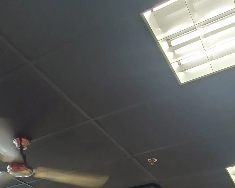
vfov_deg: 27.0
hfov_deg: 40.1
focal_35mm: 46
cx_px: 92
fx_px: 320
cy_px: 251
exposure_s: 1/60
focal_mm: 1.8
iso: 125
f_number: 2.2
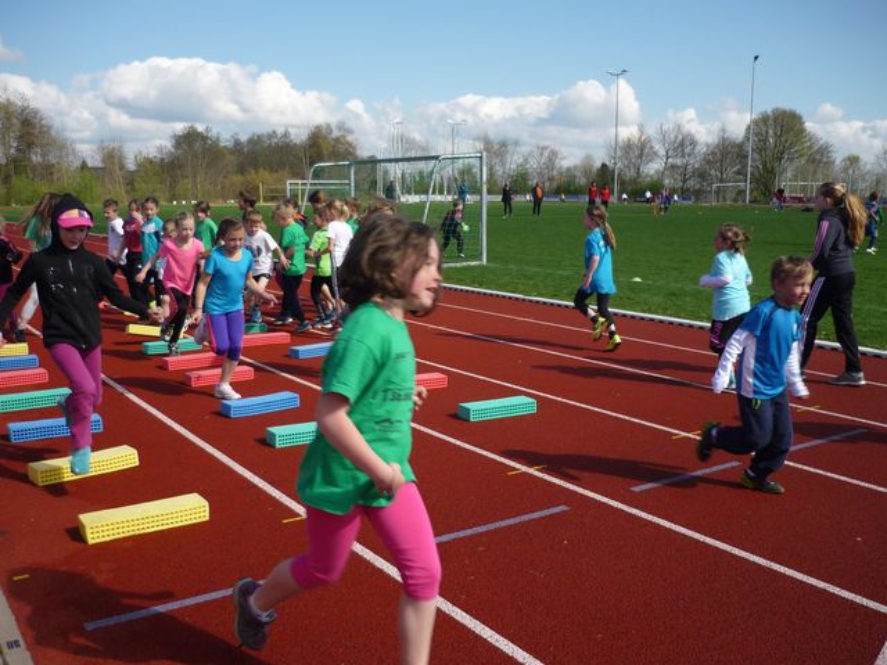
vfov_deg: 42.9
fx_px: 846
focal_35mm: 33
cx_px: 444
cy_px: 332
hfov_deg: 55.4
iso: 100
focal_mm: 5.5
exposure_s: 1/160
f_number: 8
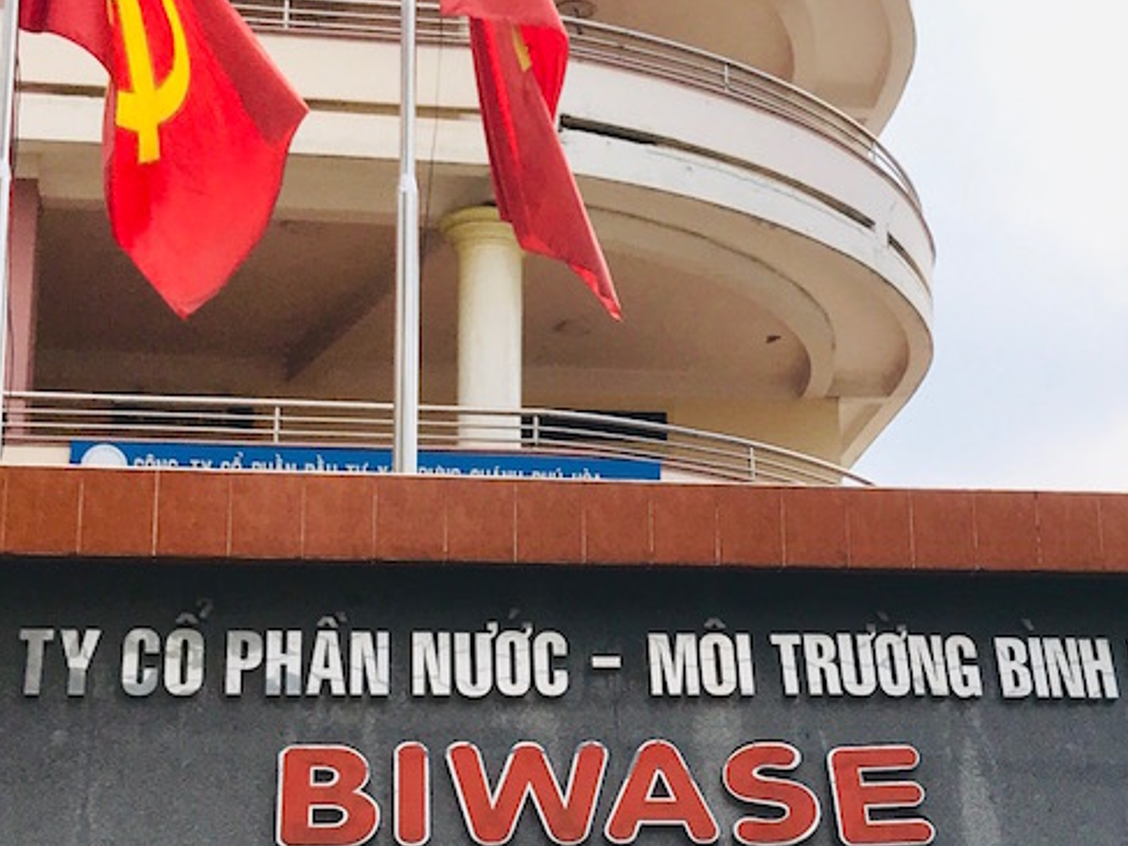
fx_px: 2248
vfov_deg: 21.3
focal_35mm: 69
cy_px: 466
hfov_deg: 27.9
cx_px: 788
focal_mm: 3.99
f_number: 1.8
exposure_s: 1/3425
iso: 20
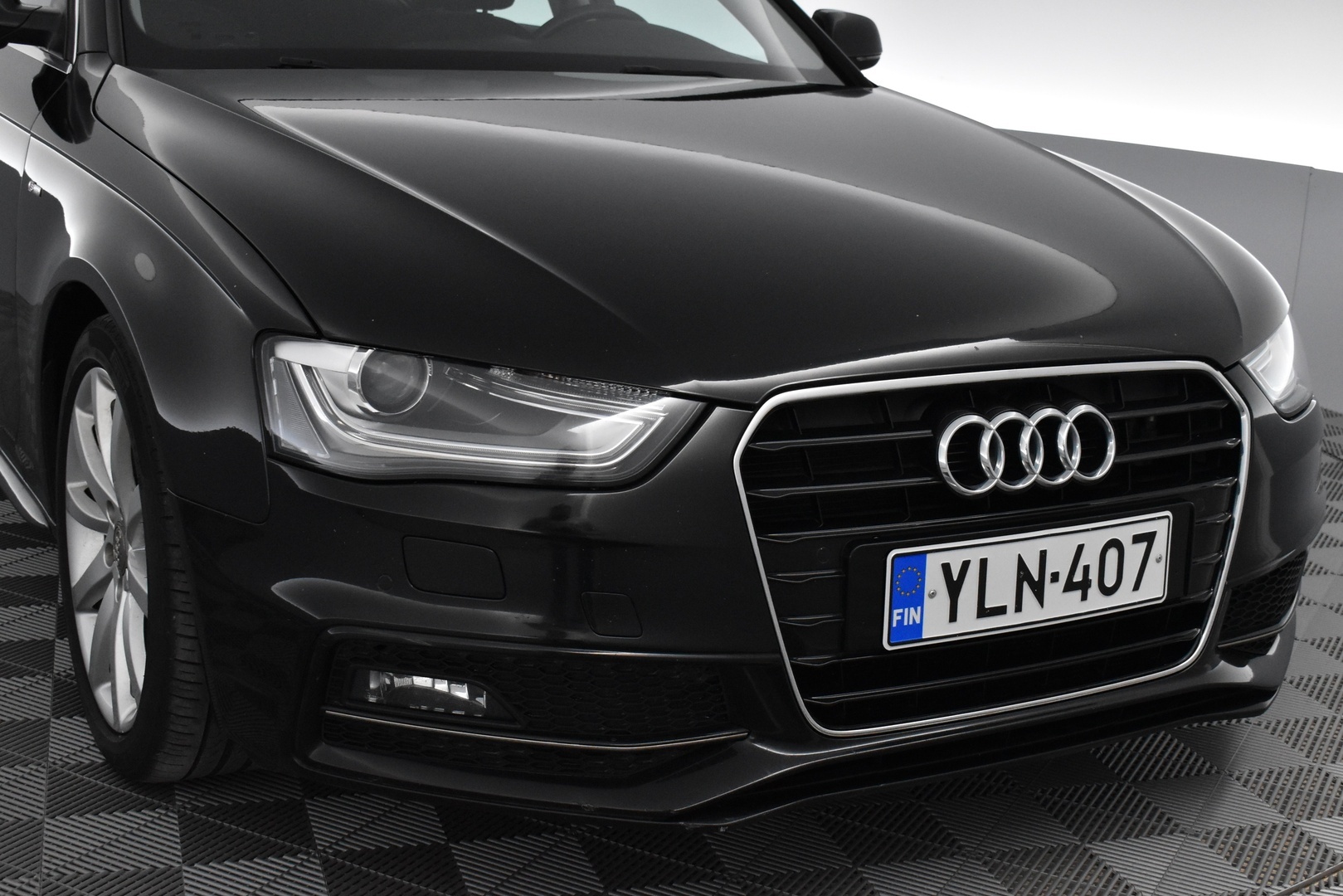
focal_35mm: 48
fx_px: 1791
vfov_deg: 28.1
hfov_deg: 41.1
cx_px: 672
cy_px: 448
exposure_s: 1/160
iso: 3200
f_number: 6.3
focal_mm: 32
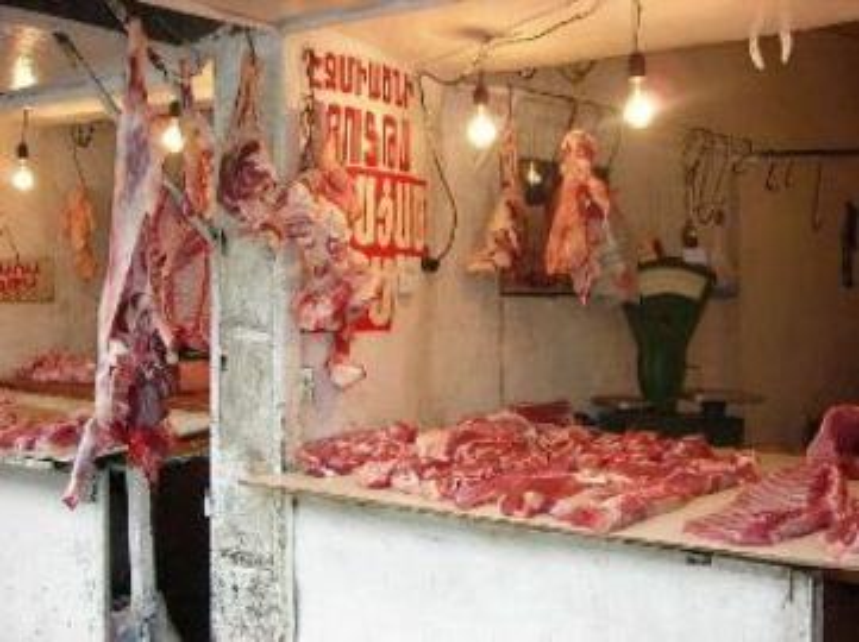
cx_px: 430
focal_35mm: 55
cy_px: 321
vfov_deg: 26.5
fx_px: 1363
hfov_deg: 35.0
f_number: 3.6
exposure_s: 1/51.4
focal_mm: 9.1
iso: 50
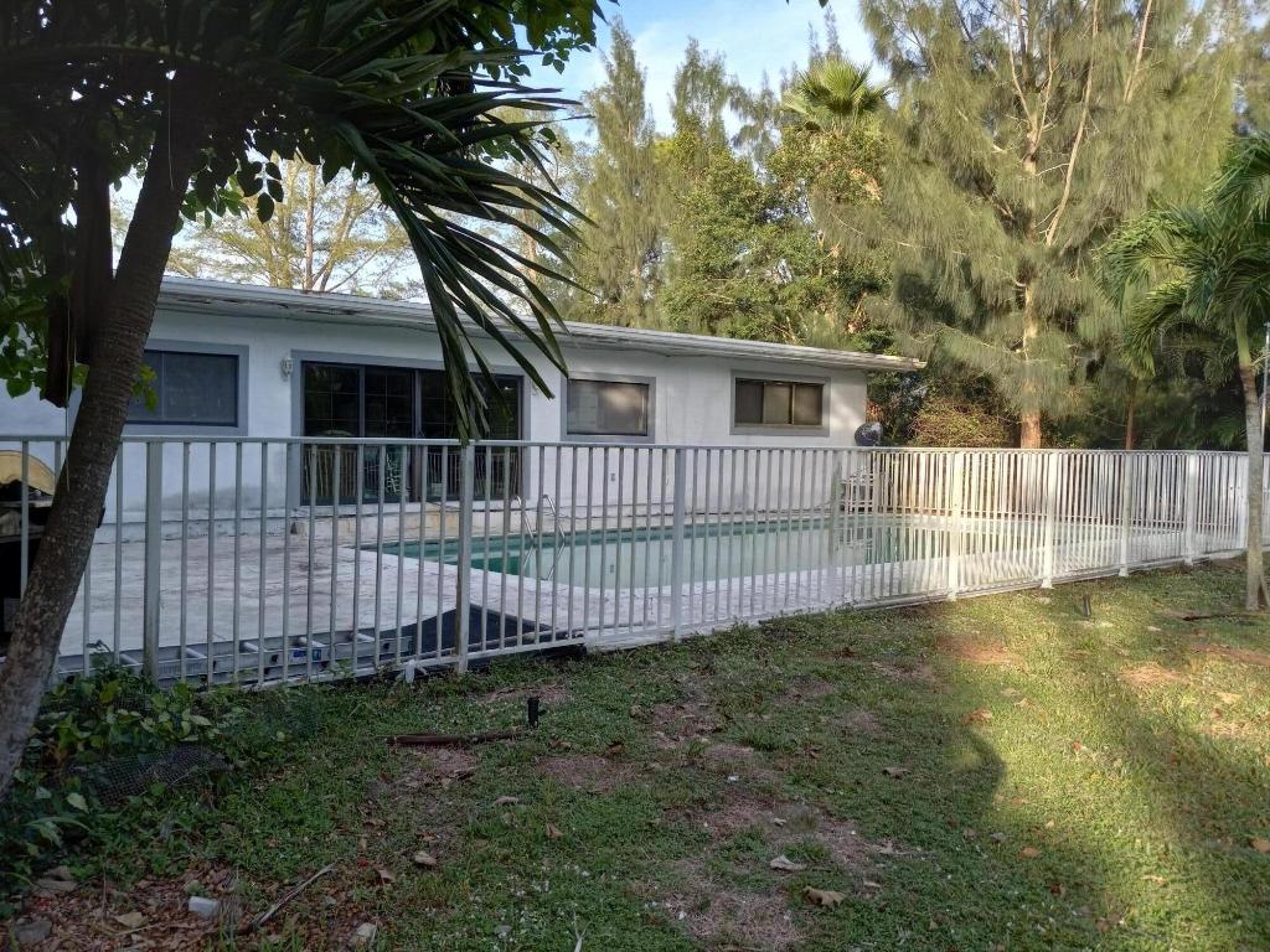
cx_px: 635
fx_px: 991
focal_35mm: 27
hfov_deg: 65.3
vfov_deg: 51.4
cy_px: 476
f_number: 1.8
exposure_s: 1/329
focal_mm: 3.94
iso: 40
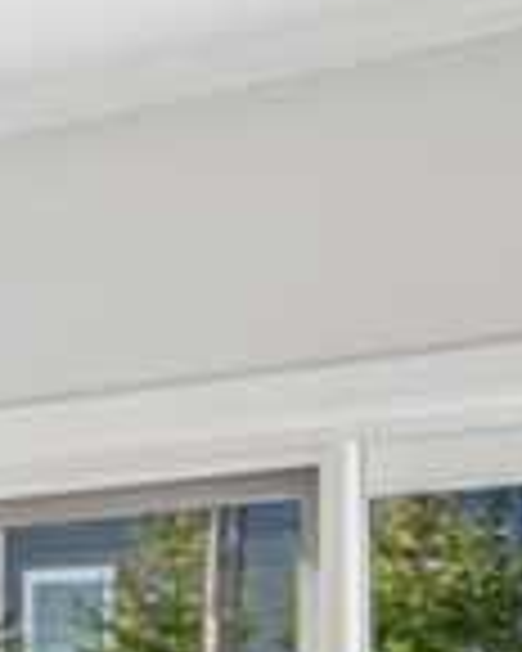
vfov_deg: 14.0
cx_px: -1336
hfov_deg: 8.7
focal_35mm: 122
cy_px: 1167
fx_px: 2362
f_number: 11
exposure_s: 1/15
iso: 200
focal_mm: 18.5
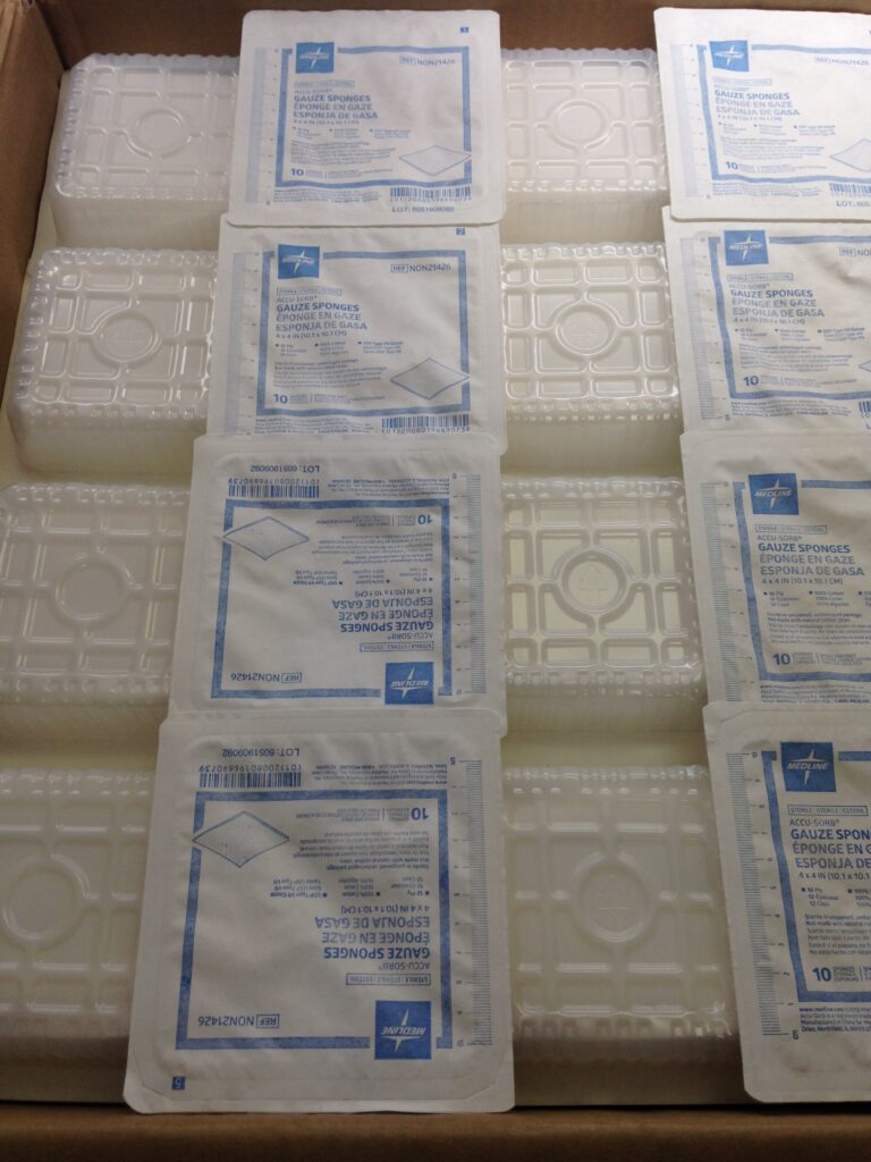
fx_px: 1107
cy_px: 581
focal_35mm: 33
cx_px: 436
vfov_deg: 55.4
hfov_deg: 42.9
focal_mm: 4.12
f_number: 2.4
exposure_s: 1/120
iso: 64
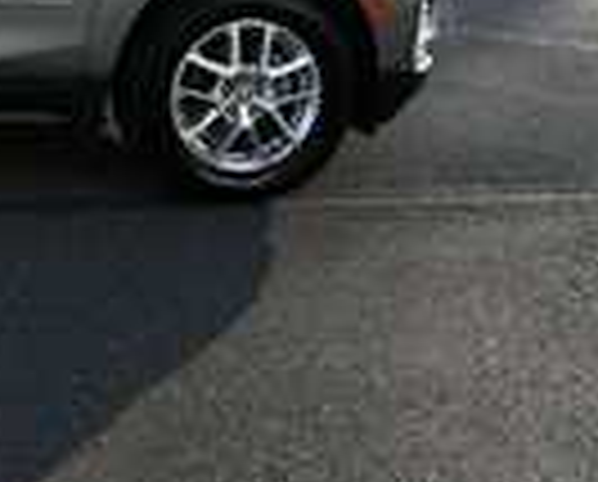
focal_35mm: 62
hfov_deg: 25.4
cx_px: -216
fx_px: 1100
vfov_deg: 22.9
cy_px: -74
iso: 160
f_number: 8
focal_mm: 15
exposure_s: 1/250
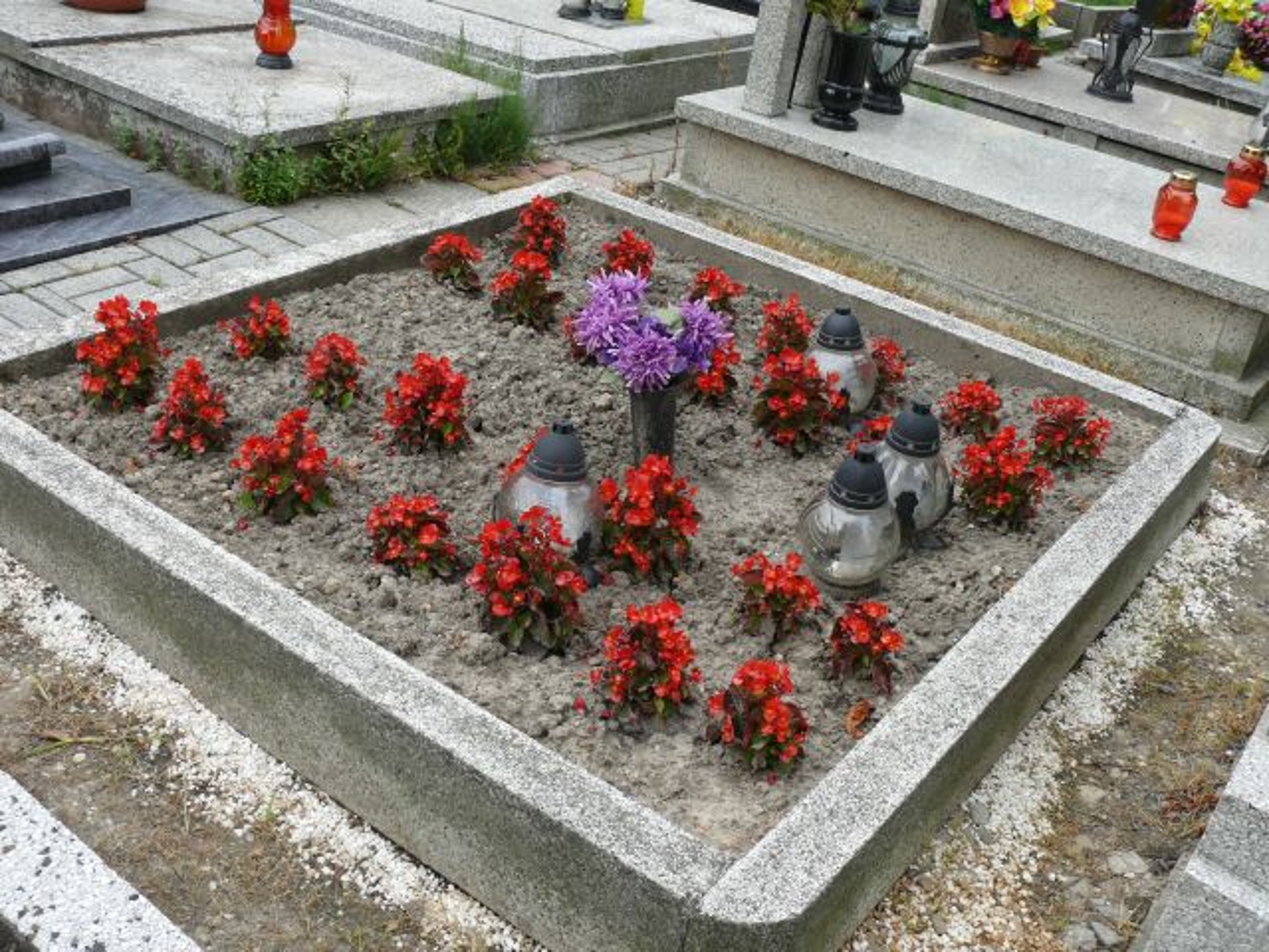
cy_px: 476
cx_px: 634
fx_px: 1356
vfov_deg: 38.7
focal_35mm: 37
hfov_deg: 50.1
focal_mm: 7.8
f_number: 4
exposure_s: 1/160
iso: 100
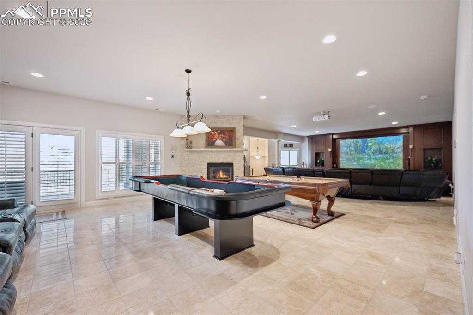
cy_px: 158
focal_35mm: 15
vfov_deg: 77.3
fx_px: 197
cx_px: 236
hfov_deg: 100.4
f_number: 2.8
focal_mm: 15
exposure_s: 1/30
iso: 400
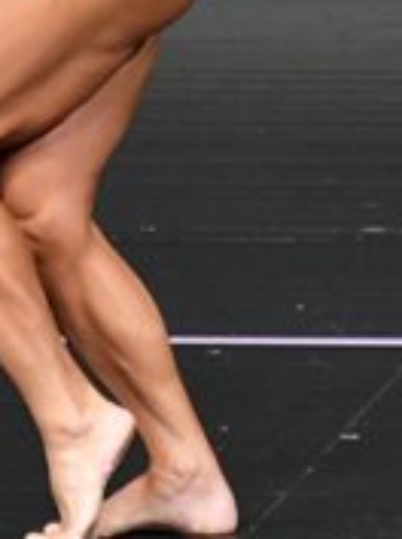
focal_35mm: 1898
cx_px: 148
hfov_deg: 0.8
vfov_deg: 1.0
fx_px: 29496
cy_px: -128
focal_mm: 300
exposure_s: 1/400
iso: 4000
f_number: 5.6
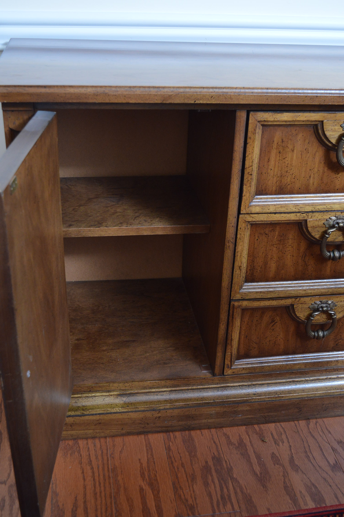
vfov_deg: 46.4
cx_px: 172
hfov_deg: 31.8
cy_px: 258
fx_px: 603
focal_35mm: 42
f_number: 5.6
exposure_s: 1/80
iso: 800
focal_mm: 28
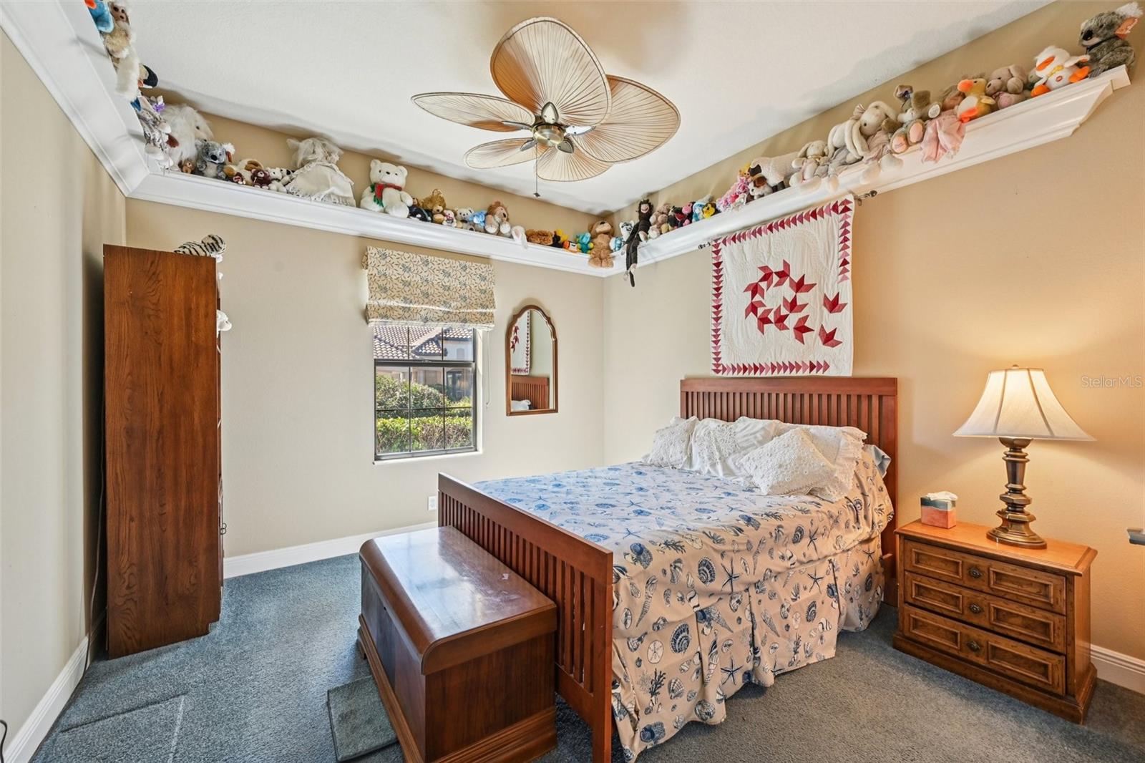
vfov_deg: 81.2
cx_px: 572
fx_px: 445
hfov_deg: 104.3
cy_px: 382
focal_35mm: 14
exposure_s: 1/100
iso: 400
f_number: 8
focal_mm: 14
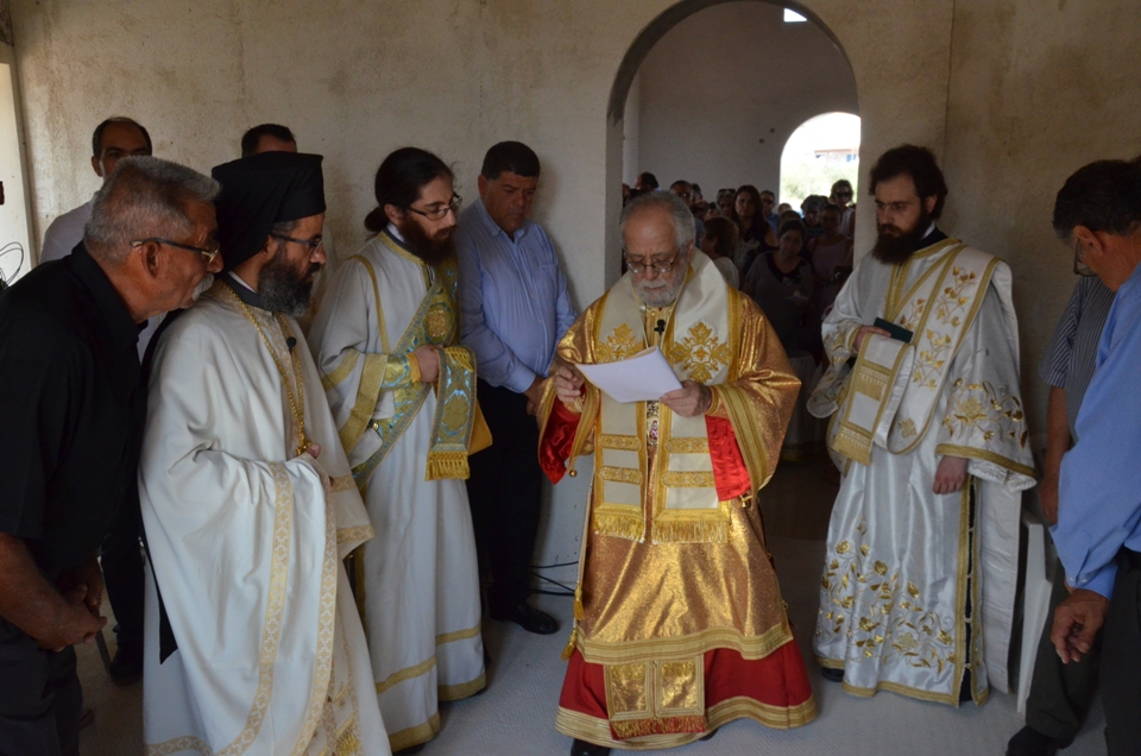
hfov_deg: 59.6
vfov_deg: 41.5
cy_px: 378
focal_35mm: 32
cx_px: 570
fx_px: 996
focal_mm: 21
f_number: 9
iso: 2000
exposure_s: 1/320
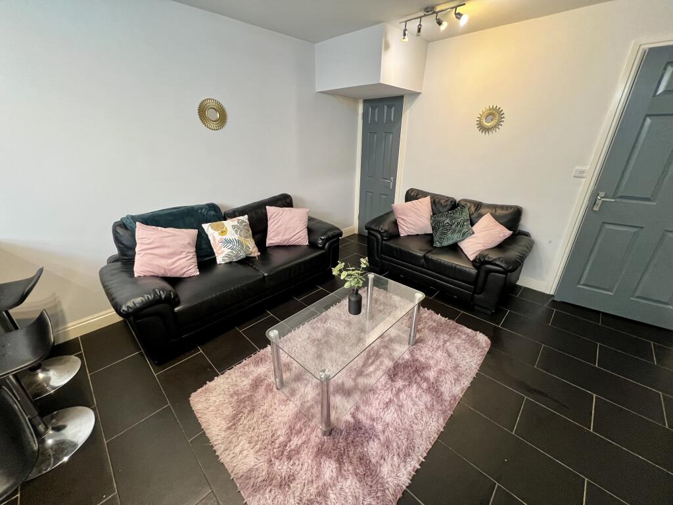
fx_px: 253
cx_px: 336
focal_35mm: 13
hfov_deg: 106.2
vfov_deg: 89.9
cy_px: 252
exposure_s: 1/50
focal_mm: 1.57
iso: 320
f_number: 1.8
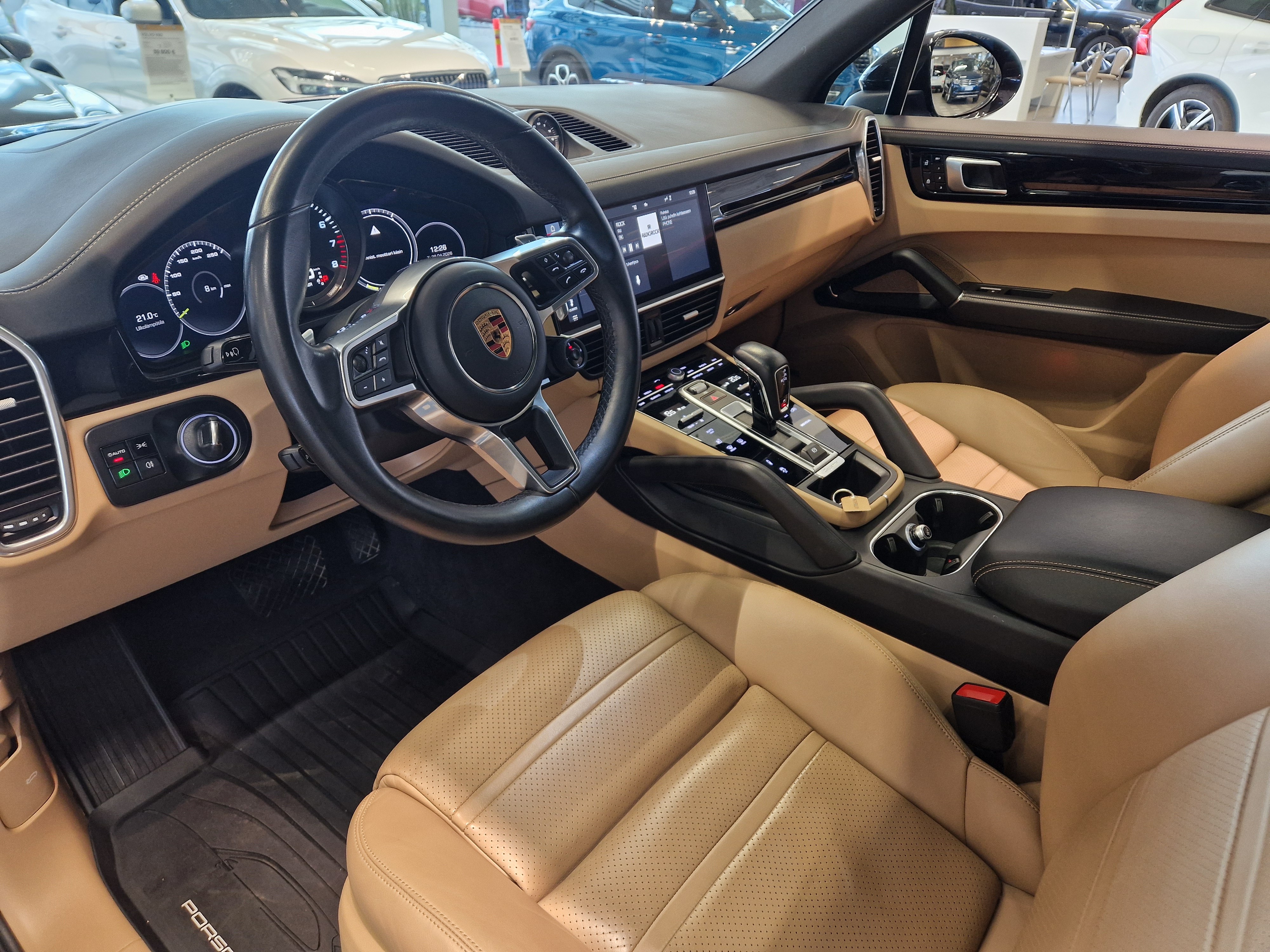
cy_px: 476
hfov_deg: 73.9
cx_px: 635
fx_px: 844
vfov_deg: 58.9
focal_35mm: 23
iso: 125
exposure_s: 1/100
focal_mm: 5.4
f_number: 1.8
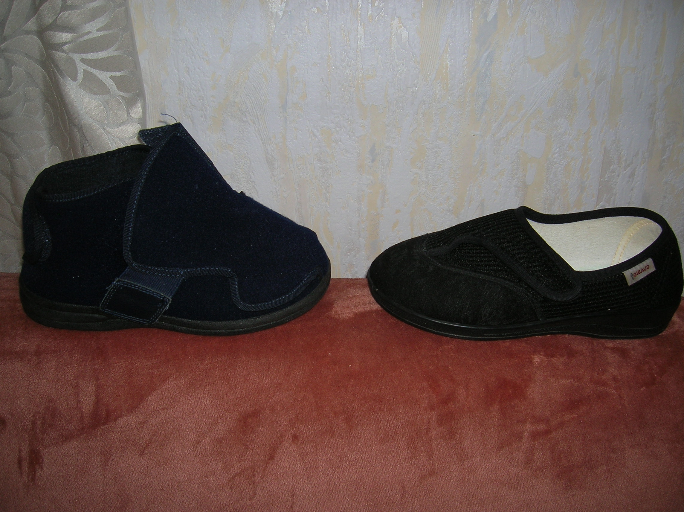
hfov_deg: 54.0
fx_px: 671
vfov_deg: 41.7
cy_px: 256
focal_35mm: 34
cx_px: 342
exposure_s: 1/60.1
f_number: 2.9
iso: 50
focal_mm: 5.7
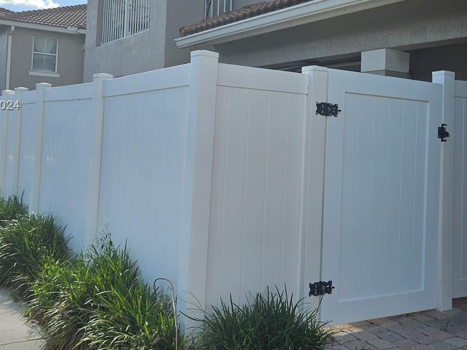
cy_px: 106
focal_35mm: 46
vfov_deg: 31.2
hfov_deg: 40.9
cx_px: 300
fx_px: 621
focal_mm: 5.4
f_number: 1.8
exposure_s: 1/1844
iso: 25
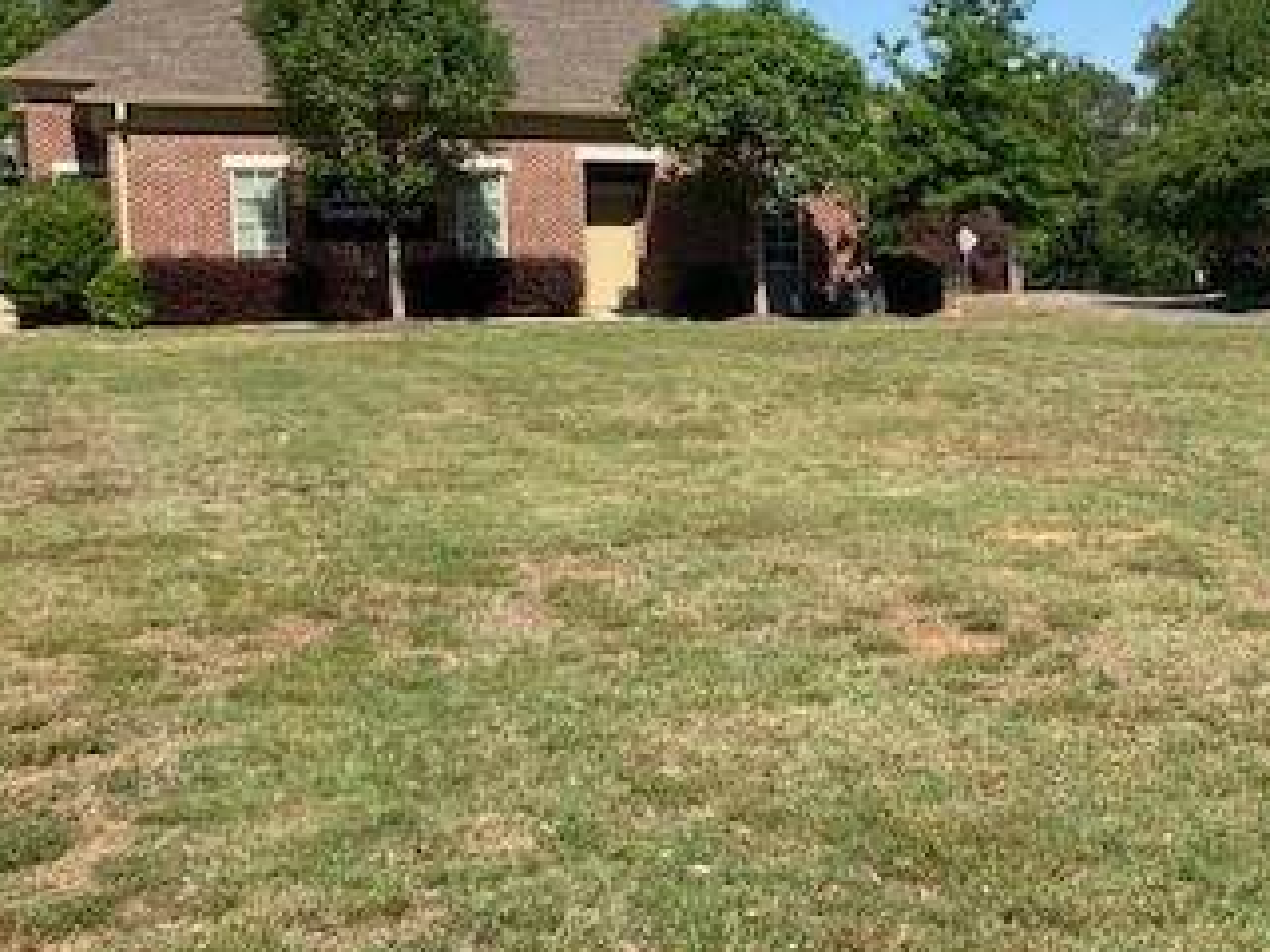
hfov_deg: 32.7
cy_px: 436
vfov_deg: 26.1
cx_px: 1131
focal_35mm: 56
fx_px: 2055
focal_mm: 3.99
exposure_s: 1/1799
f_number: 1.8
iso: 20
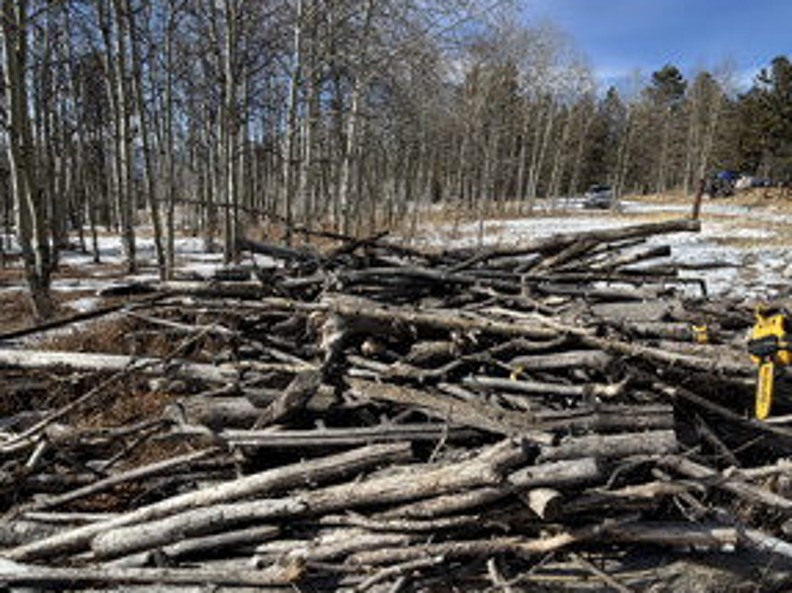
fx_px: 572
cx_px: 486
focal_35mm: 25
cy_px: 336
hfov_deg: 68.5
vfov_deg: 54.7
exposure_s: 1/864
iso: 20
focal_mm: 2.22
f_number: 2.2
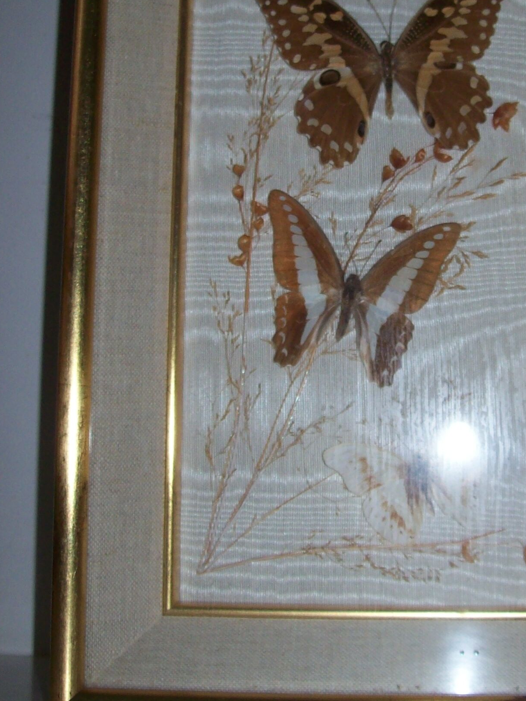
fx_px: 1277
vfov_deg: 30.4
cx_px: 367
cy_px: 202
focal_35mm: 63
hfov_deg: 23.1
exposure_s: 1/64
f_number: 2.7
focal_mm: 6
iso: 80
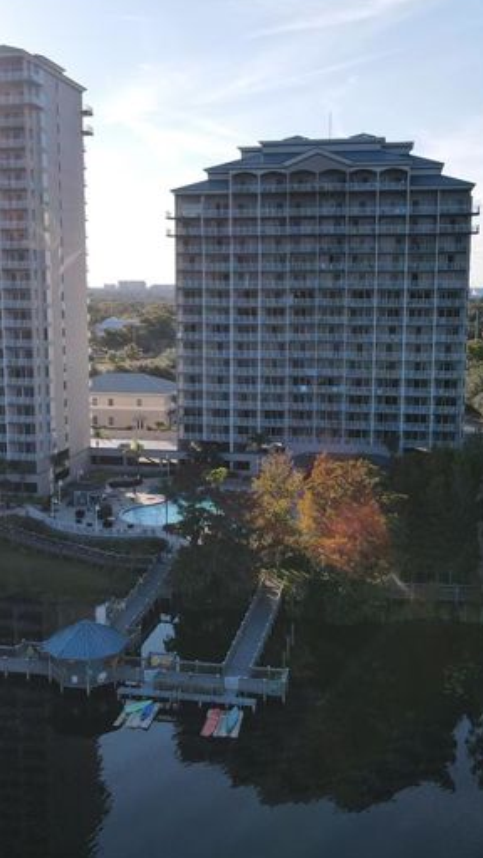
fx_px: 820
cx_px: 239
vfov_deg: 55.3
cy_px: 424
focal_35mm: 36
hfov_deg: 32.8
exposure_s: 1/640
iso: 110
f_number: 2.8
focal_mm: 4.5
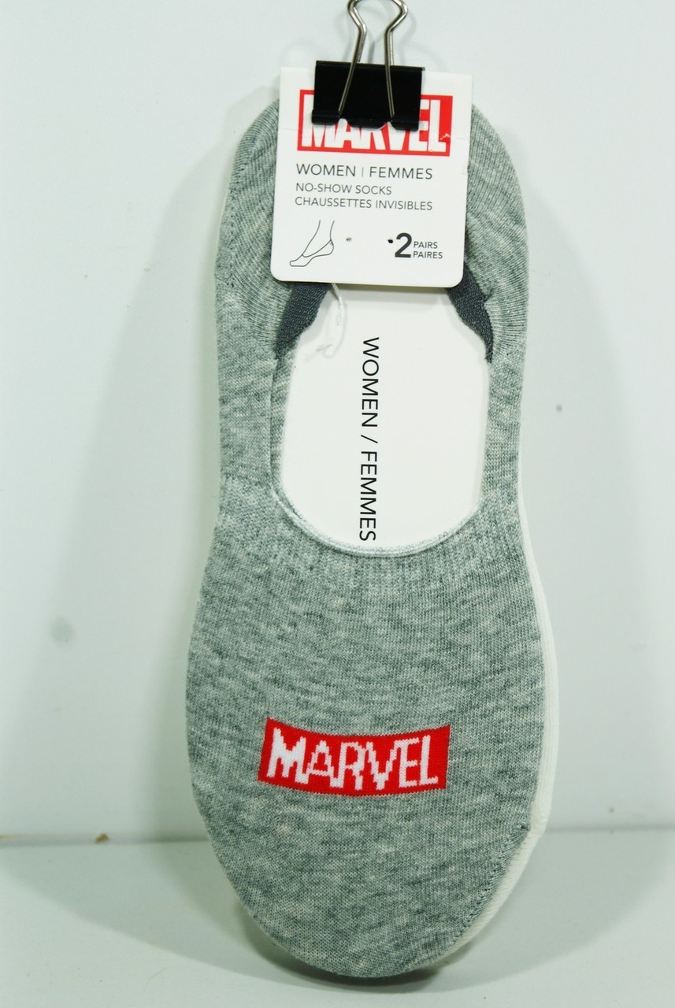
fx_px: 2944
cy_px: 504
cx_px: 338
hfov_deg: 13.1
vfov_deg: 19.4
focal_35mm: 105
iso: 100
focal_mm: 70
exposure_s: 1/125
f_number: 5.6
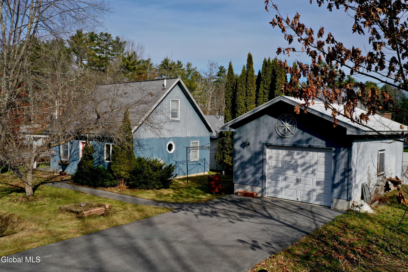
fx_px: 317
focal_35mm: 28
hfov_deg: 65.5
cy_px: 136
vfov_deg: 46.4
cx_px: 204
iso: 100
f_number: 4
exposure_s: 1/80
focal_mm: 10.26
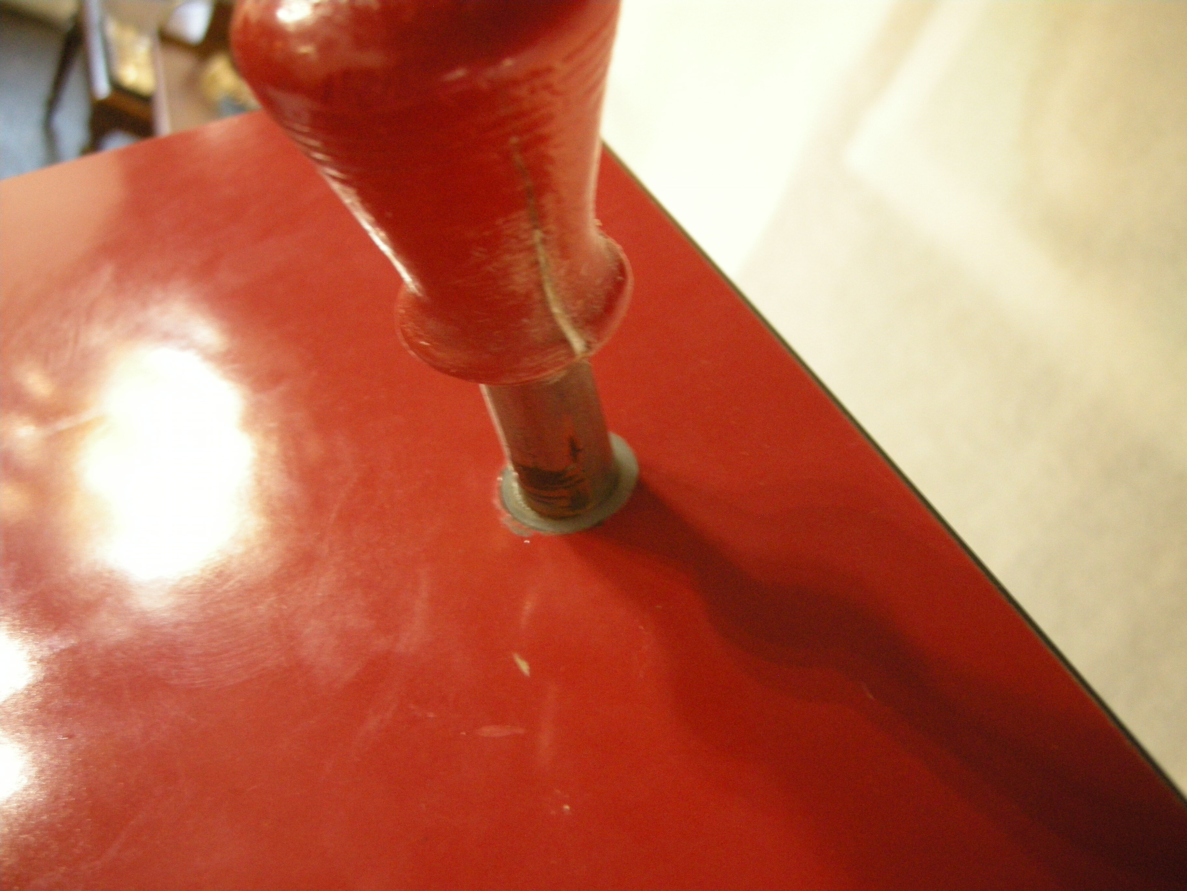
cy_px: 446
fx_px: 1234
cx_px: 594
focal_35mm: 36
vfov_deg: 39.7
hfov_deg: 51.4
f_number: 2.7
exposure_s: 1/11.7
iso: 400
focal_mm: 7.5
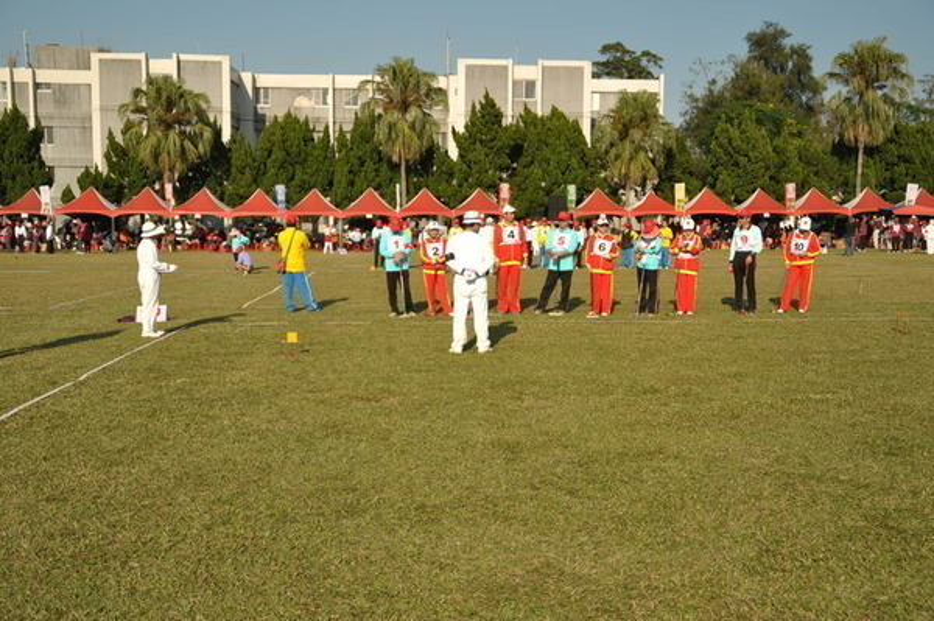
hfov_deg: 46.4
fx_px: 1089
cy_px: 310
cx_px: 467
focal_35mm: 42
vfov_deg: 31.8
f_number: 4
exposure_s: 1/1250
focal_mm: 28
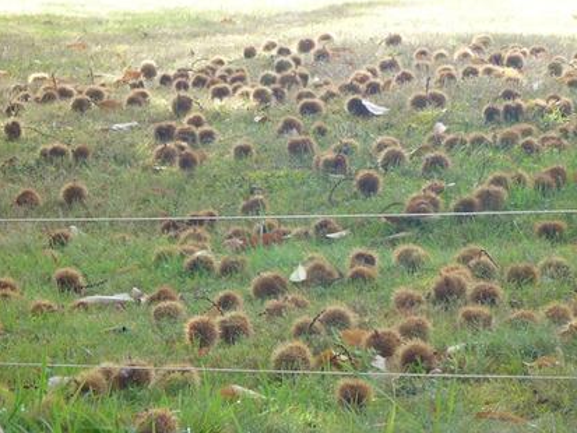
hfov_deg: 8.9
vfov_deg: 6.7
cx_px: 154
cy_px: 189
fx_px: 3718
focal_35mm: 223
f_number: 5.2
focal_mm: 23.4
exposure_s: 1/80
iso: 200
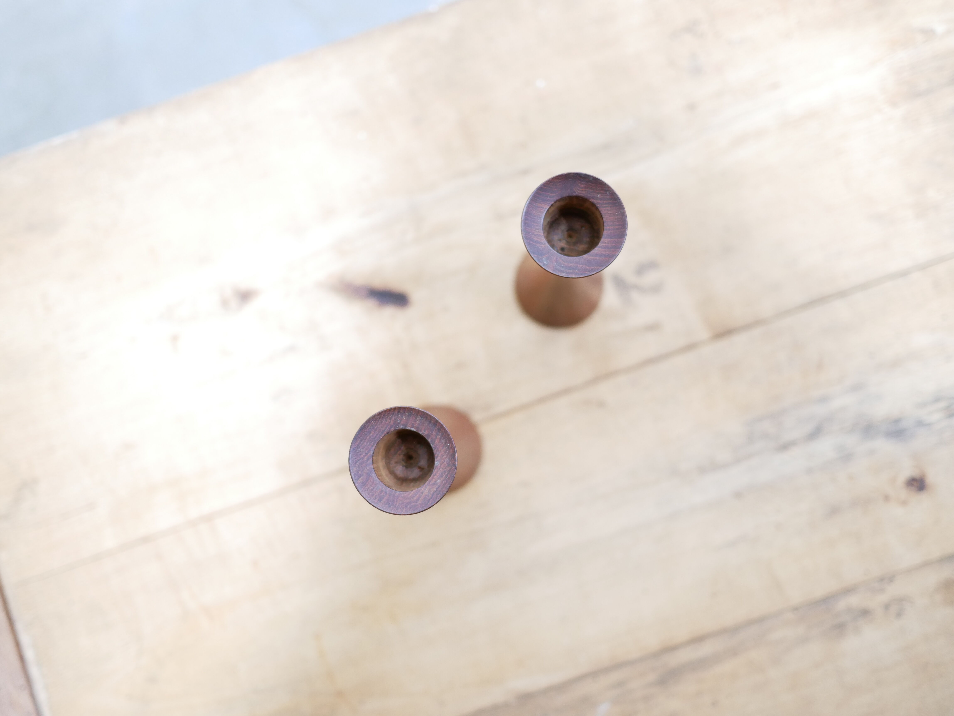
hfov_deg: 46.8
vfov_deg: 36.0
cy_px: 358
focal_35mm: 40
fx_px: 1103
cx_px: 477
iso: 800
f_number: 1.7
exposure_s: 1/60
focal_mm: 20
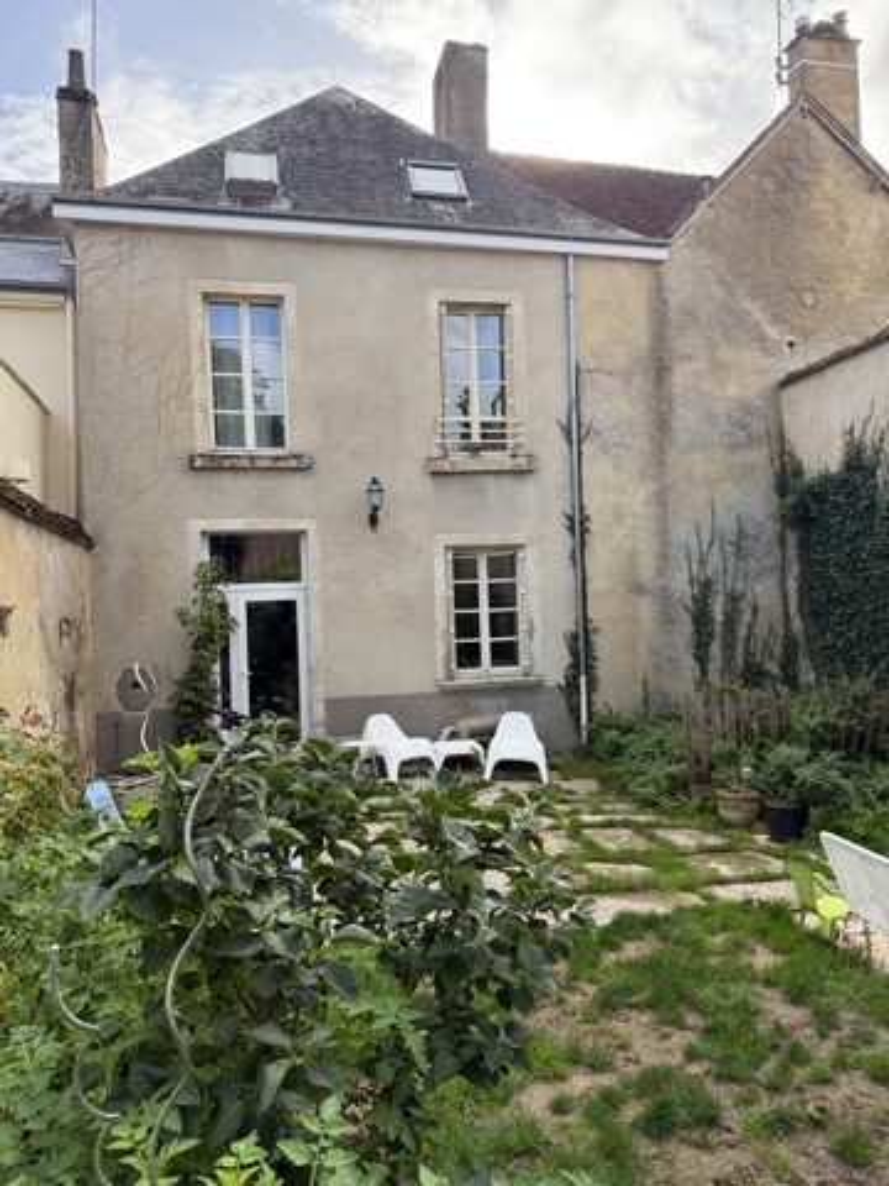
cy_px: 593
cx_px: 444
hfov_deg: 56.8
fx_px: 822
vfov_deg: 71.6
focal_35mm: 24
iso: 100
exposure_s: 1/1211
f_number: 1.78
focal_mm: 6.76
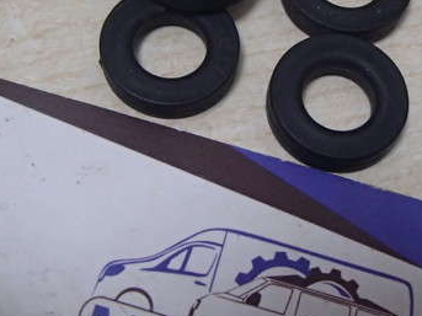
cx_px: 233
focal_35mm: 69
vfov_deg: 21.2
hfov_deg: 28.2
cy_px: 106
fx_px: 841
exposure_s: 1/60
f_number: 4.7
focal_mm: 6.64
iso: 800
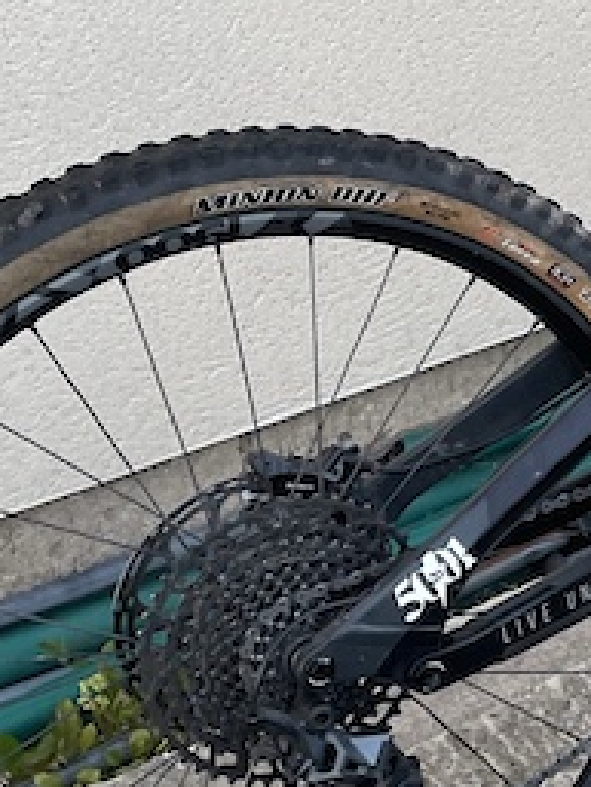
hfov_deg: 16.8
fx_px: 1842
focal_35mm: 81
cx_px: 851
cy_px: 178
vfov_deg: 23.8
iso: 125
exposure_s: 1/103
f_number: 1.6
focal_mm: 4.2
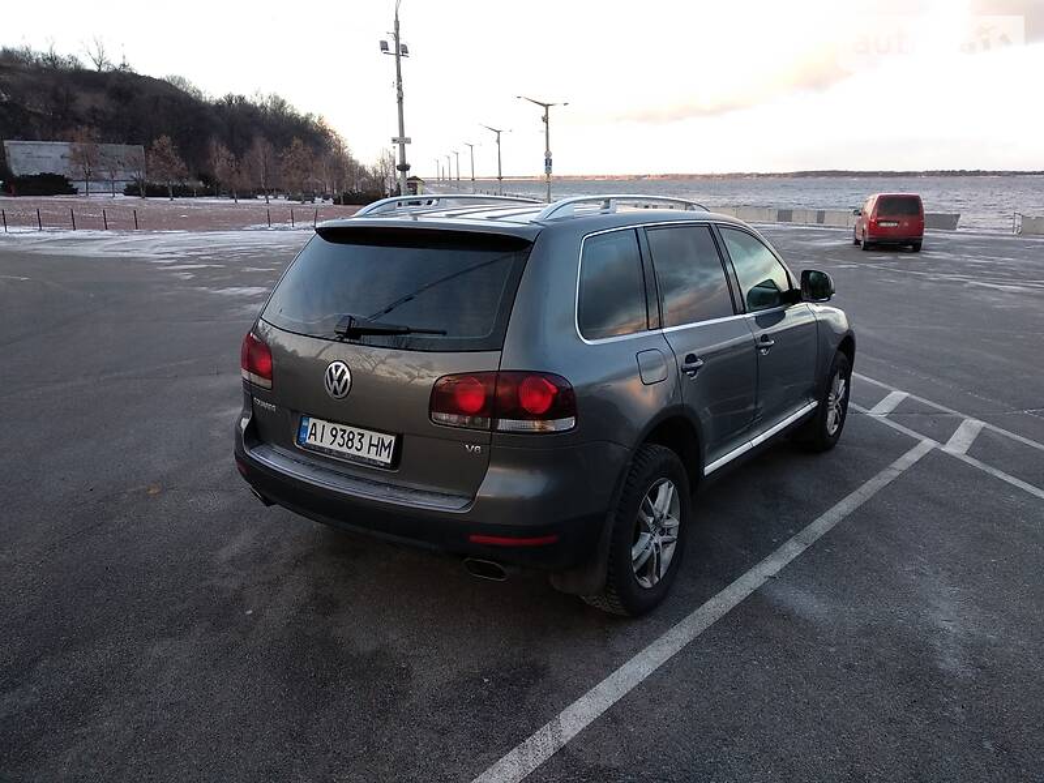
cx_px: 522
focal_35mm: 26
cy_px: 392
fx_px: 784
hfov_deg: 67.3
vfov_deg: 53.1
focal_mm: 3.8
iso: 160
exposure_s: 1/100
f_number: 2.2
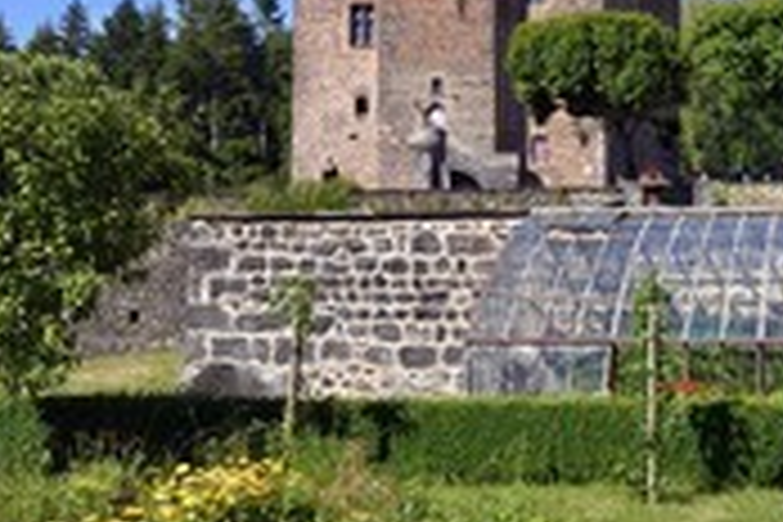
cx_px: 634
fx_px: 1631
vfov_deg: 18.2
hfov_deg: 26.5
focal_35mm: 75
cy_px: 274
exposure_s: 1/250
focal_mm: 31
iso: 200
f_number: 13
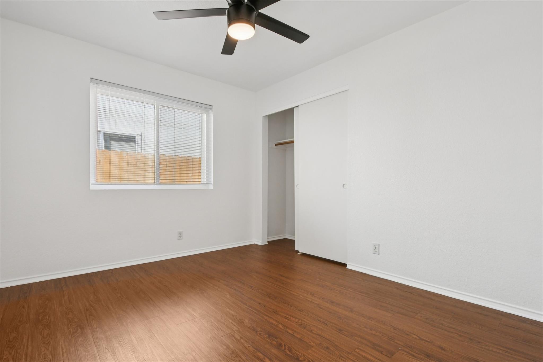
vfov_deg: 77.3
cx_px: 272
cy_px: 181
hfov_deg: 100.4
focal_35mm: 15
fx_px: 226
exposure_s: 1/160
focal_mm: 10
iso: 400
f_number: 8
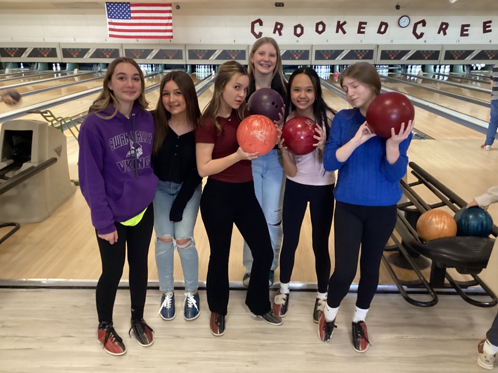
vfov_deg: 45.4
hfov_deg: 58.4
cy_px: 186
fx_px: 446
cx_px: 249
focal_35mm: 31
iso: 500
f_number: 2.4
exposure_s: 1/30
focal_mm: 3.3
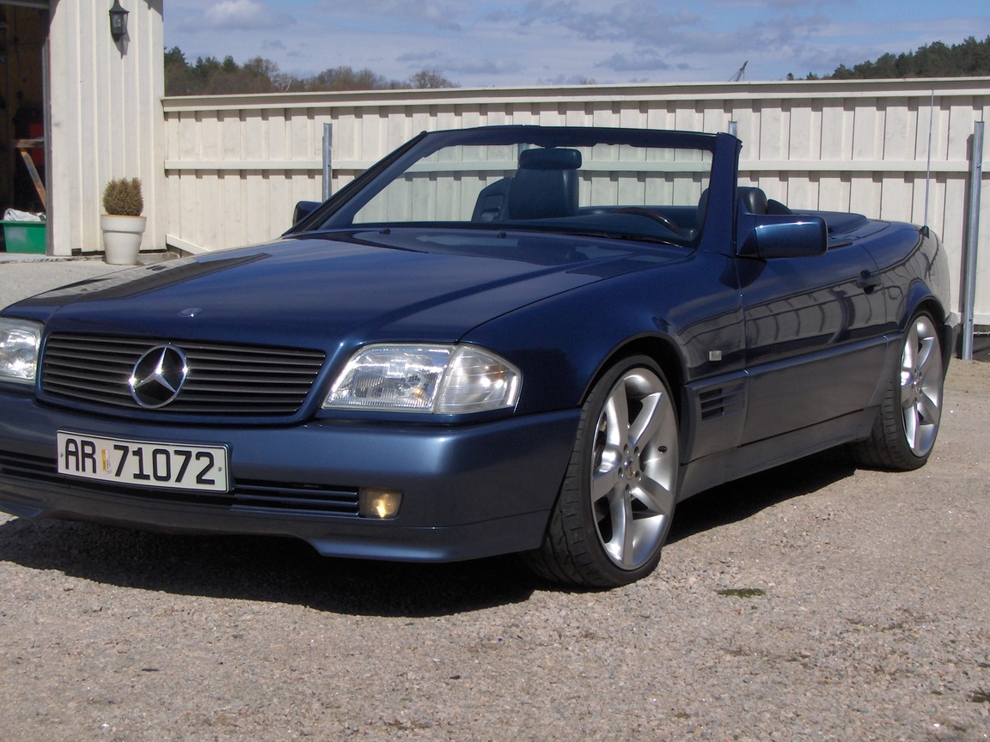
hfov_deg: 28.6
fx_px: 1945
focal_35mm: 68
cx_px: 495
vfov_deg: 21.6
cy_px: 371
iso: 100
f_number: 5.9
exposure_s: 1/585
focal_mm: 11.2
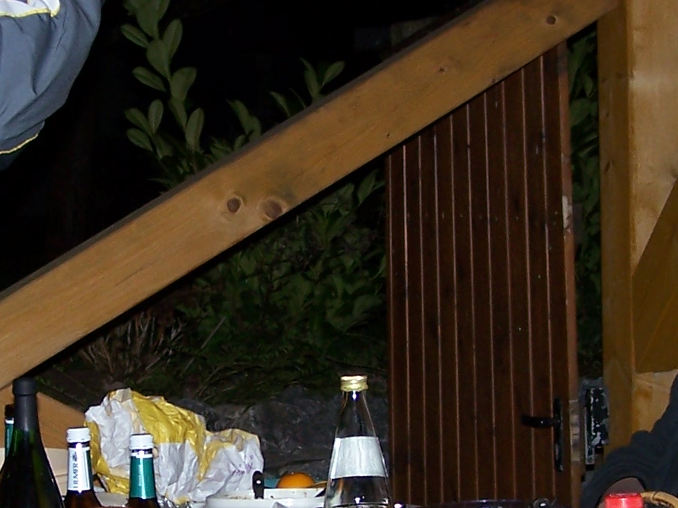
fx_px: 2154
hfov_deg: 17.8
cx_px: 234
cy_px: 372
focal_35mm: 110
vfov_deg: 13.4
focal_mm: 6.3
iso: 80
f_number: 2.8
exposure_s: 1/60
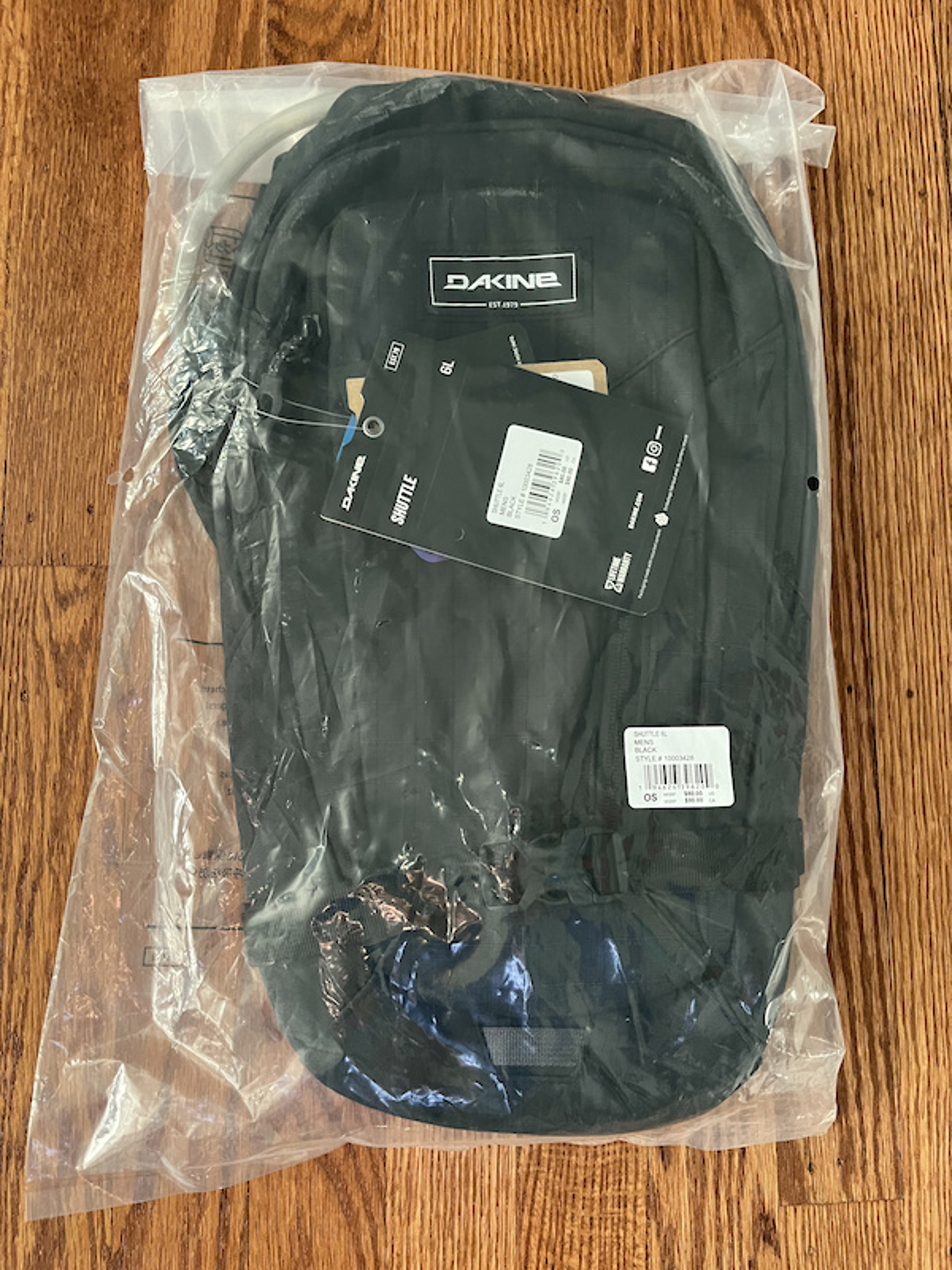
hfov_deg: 53.1
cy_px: 635
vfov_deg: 67.3
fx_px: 953
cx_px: 476
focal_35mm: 26
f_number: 1.6
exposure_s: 1/60
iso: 500
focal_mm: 5.1
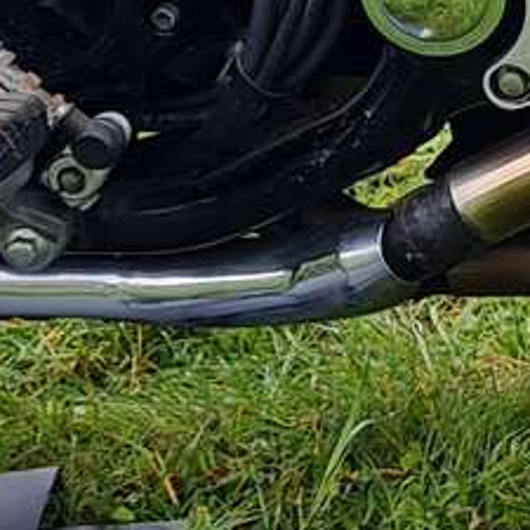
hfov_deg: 7.8
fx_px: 3534
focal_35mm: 204
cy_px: -327
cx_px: 1385
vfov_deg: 8.3
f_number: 1.8
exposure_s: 1/200
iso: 50
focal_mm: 5.4
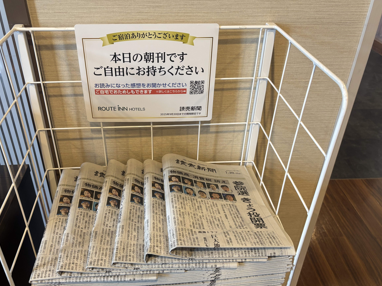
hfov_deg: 56.7
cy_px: 150
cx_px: 175
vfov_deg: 44.1
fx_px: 353
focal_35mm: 32
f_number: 1.6
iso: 125
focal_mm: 5.96
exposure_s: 1/50
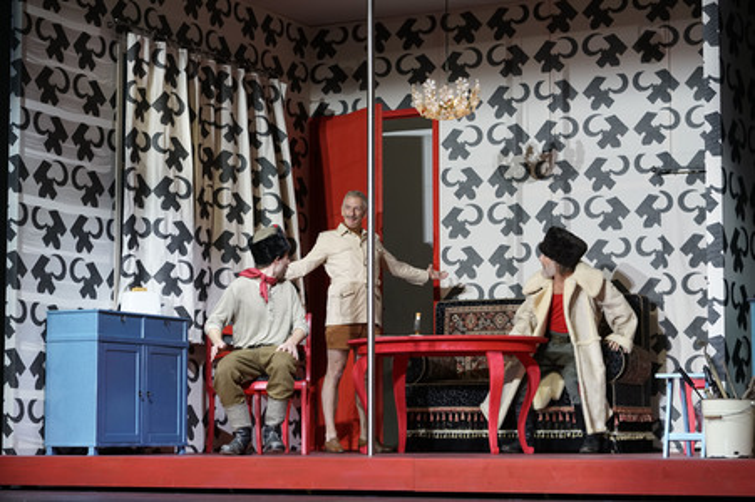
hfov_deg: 23.9
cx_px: 378
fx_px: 1781
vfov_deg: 16.0
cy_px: 251
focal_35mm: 85
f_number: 5
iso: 1600
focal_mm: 85
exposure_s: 1/250
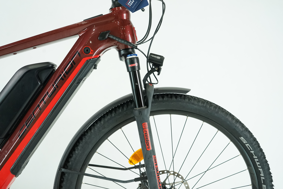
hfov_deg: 58.7
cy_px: 94
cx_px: 142
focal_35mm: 32
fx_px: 252
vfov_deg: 41.1
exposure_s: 1/200
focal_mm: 32
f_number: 5.6
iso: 2500
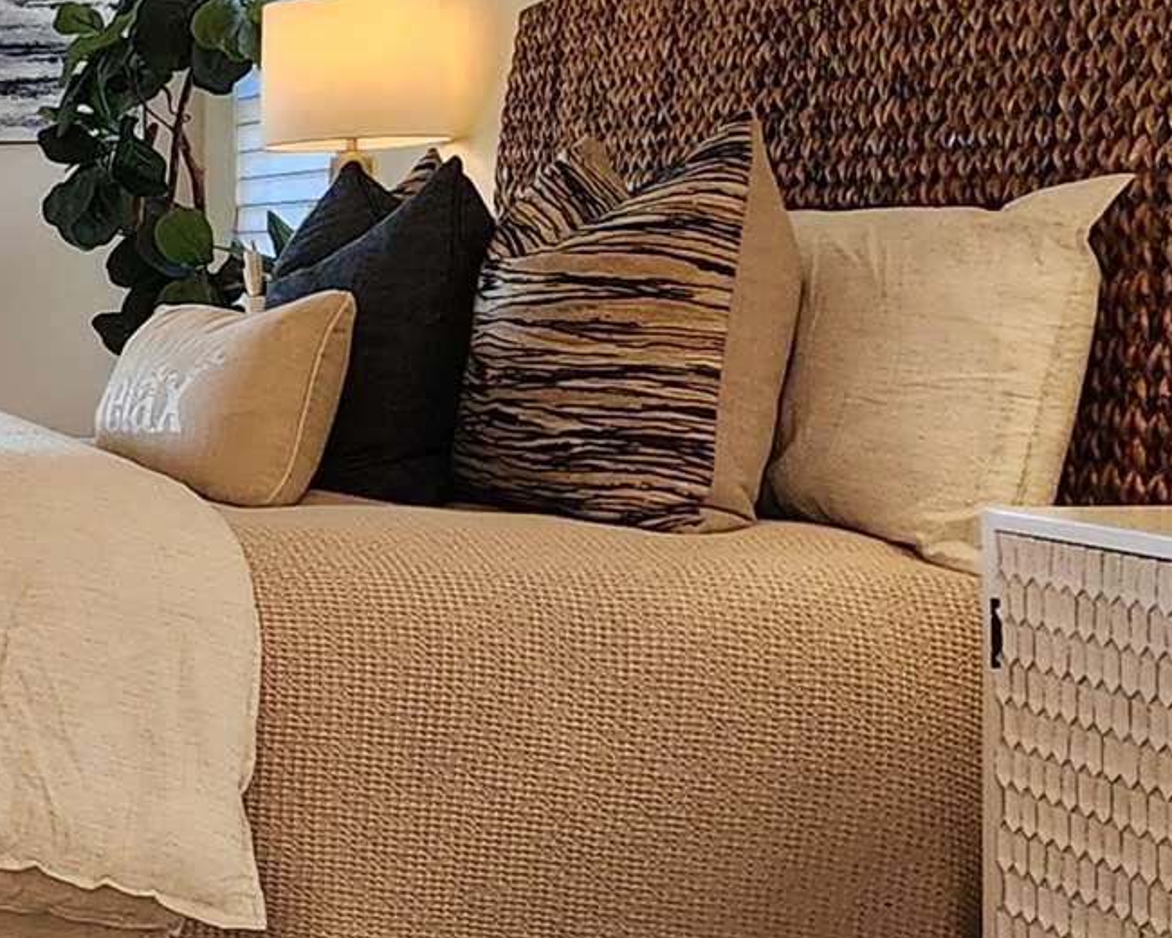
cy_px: 283
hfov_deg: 25.0
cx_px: -526
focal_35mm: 60
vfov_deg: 25.2
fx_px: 2081
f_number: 2.2
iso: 100
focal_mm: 2.2
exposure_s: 1/60
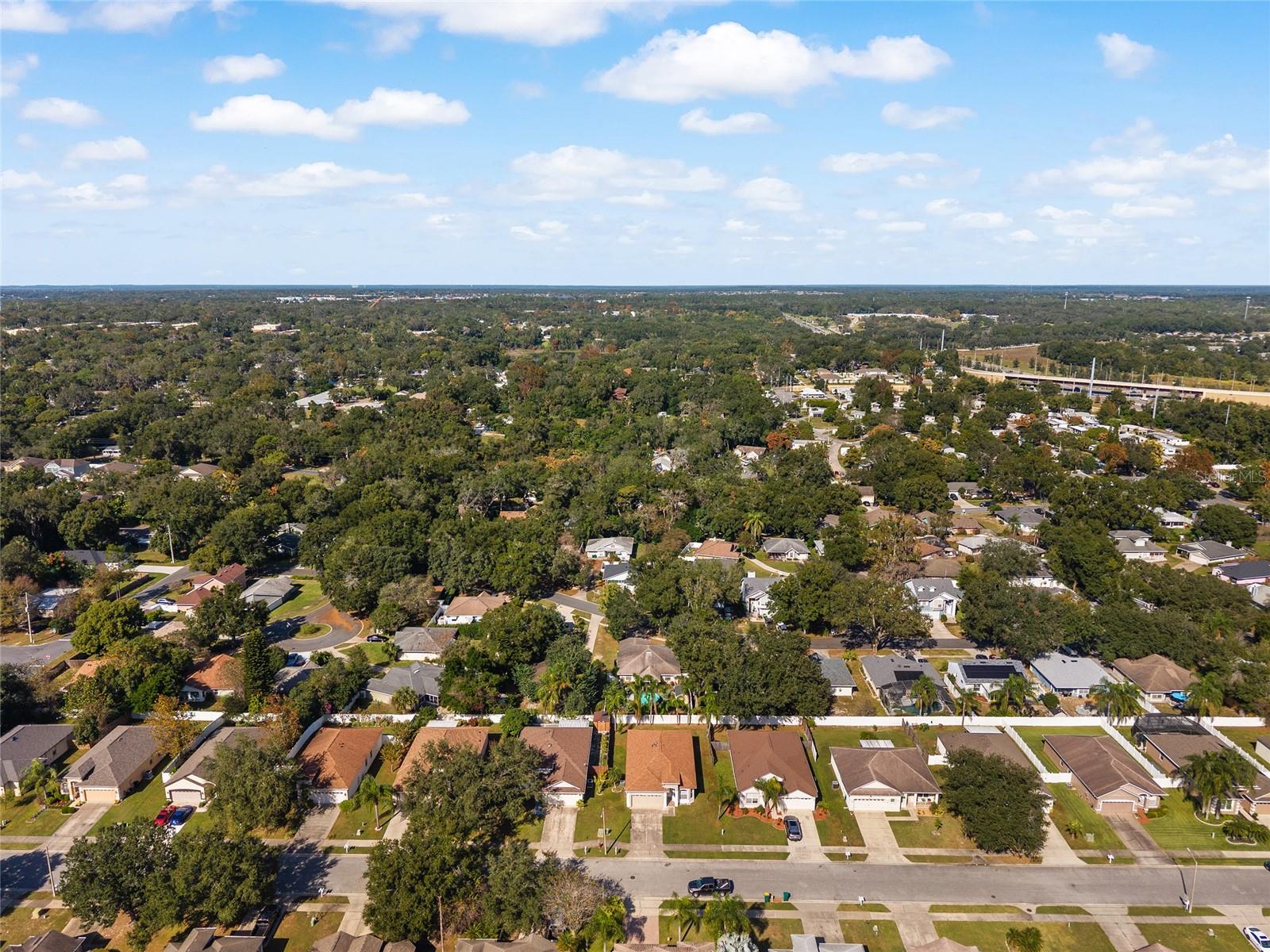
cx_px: 635
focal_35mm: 24
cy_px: 476
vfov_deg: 56.8
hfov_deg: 71.6
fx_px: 881
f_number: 1.8
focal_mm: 8.67
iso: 160
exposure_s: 1/4000
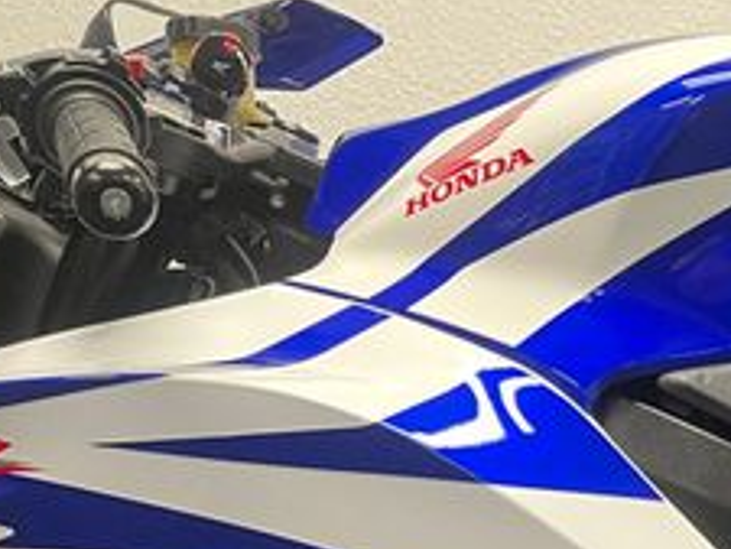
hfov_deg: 22.9
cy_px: 689
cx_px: 994
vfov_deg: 18.7
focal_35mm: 74
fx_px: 1564
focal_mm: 5.1
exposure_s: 1/50
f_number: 1.6
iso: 250
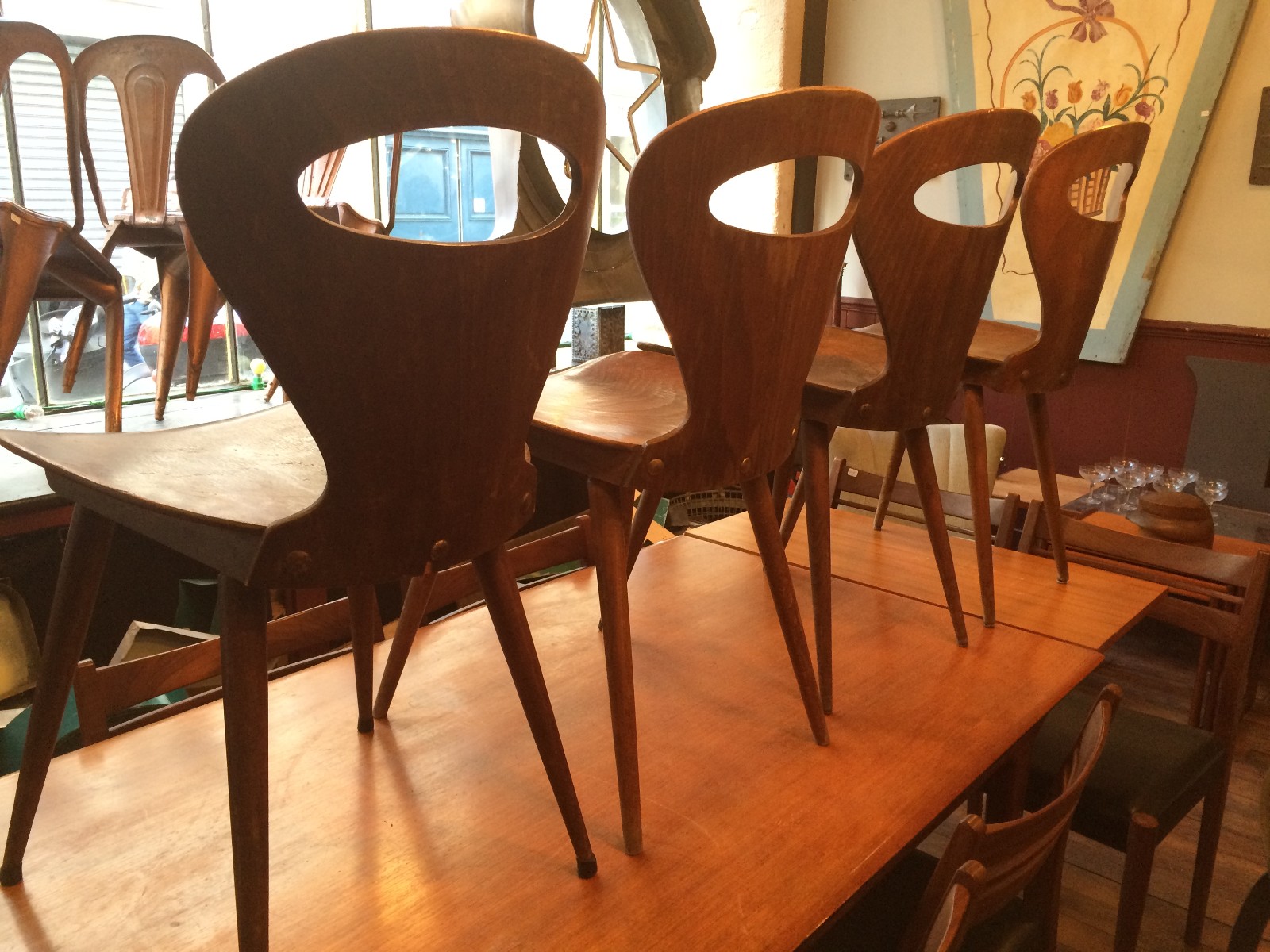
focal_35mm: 29
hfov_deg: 61.7
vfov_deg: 48.2
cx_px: 635
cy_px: 476
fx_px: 1064
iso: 160
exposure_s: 1/33
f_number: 2.2
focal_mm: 4.15
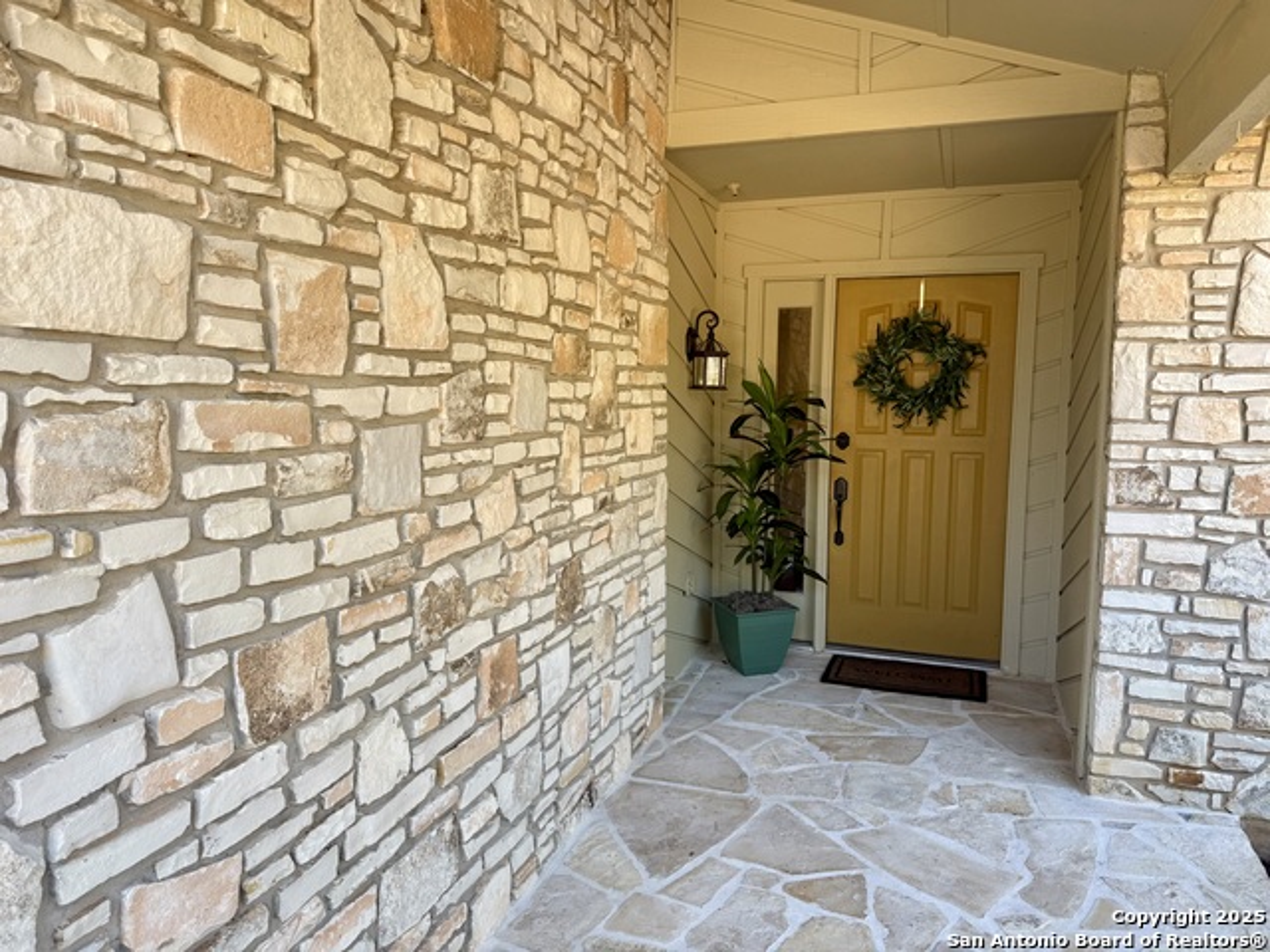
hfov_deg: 71.6
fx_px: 881
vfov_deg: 56.8
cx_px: 635
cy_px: 476
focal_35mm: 24
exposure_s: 1/256
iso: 64
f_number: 1.78
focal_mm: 6.76
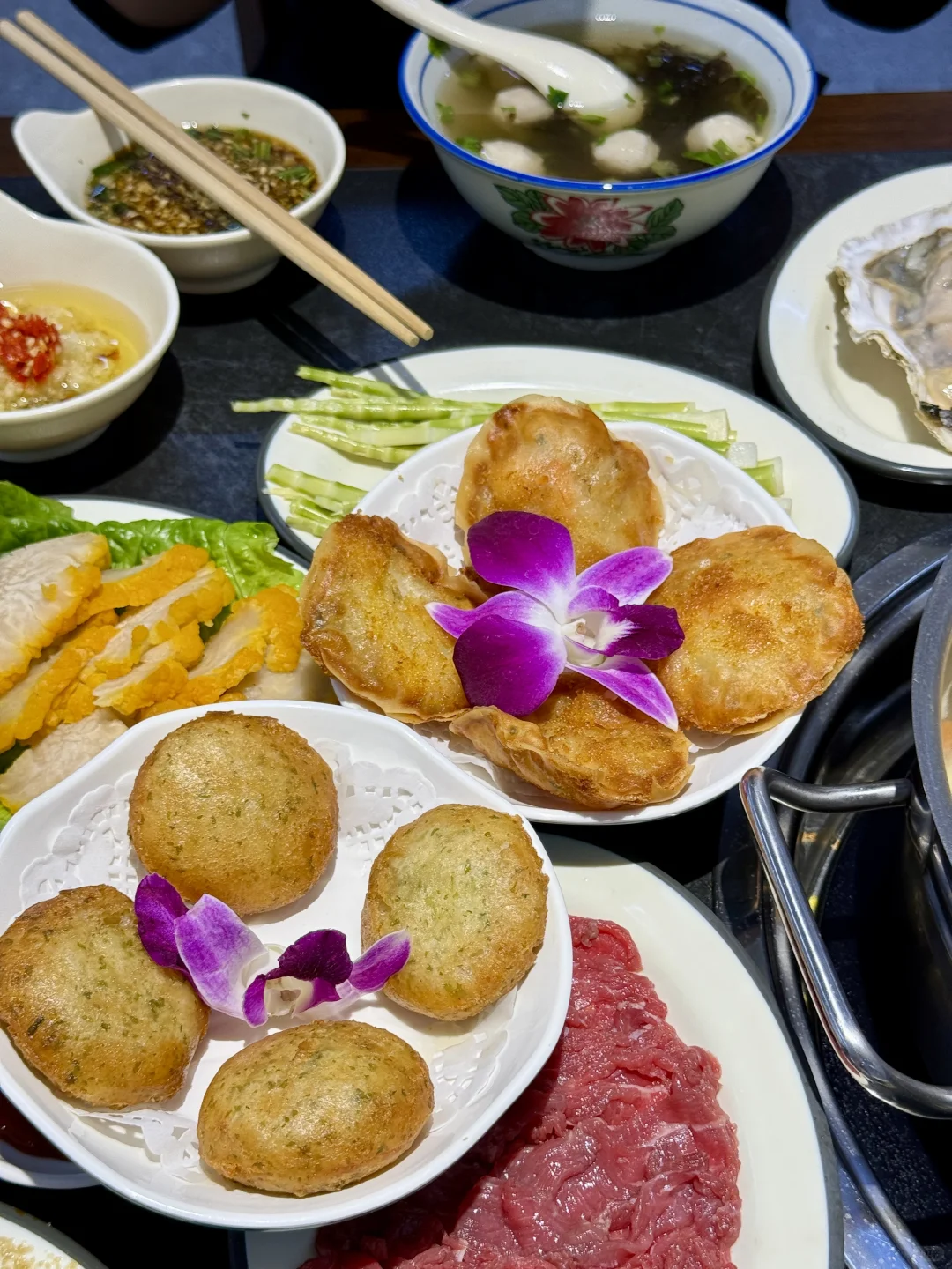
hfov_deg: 30.3
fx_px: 1760
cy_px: 634
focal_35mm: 48
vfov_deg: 39.7
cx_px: 476
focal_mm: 6.76
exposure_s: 1/100
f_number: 1.78
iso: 50
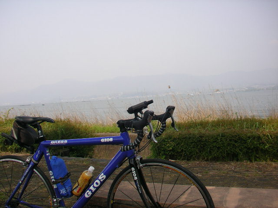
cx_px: 139
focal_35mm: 37
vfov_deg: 38.7
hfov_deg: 50.1
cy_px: 104
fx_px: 297
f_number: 2.8
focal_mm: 5.7
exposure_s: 1/400
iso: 50
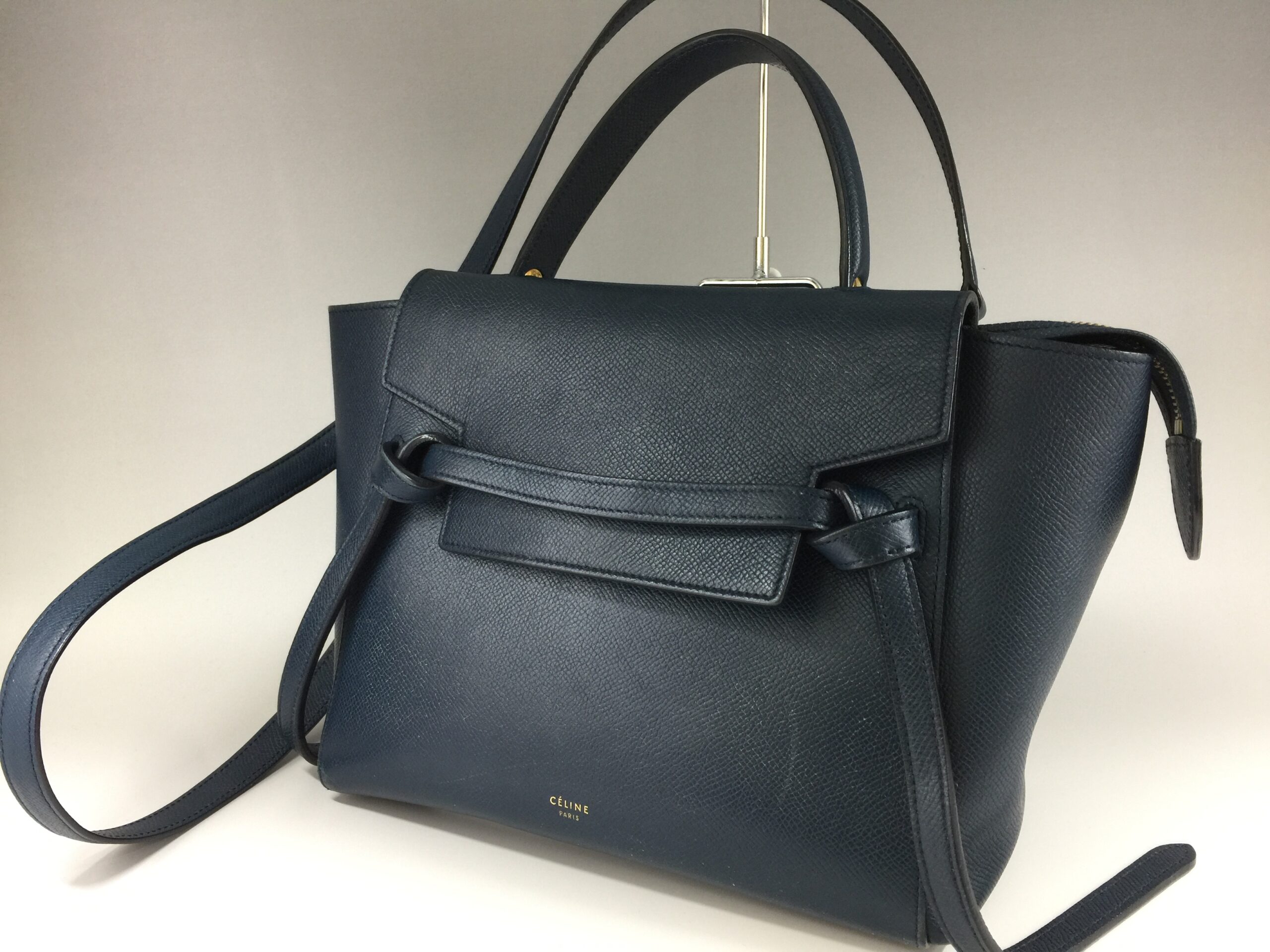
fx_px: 1064
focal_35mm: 29
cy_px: 476
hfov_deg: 61.7
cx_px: 635
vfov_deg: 48.2
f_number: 2.2
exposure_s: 1/30
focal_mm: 4.15
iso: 40
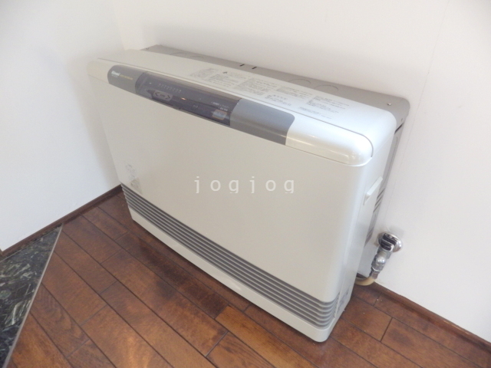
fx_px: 312
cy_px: 184
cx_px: 246
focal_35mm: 22
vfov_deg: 61.1
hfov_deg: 76.4
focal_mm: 4
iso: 160
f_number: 3.1
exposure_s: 1/45
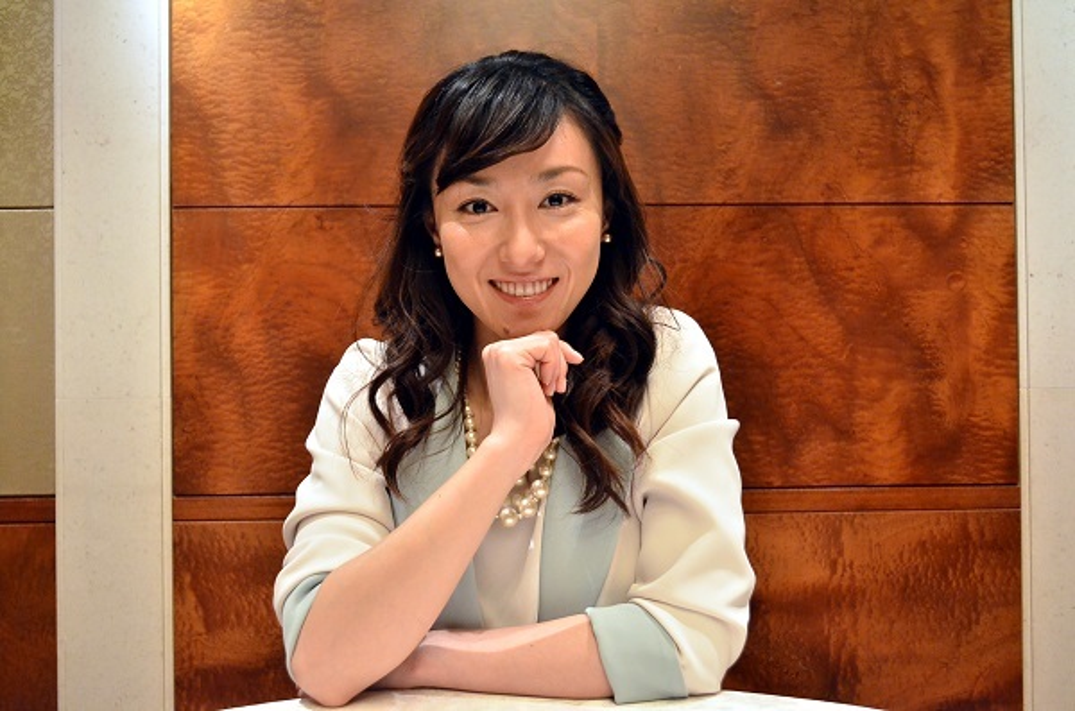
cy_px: 356
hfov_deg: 53.2
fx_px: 1072
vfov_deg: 36.7
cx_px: 538
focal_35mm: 36
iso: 2500
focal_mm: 24
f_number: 4
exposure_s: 1/100
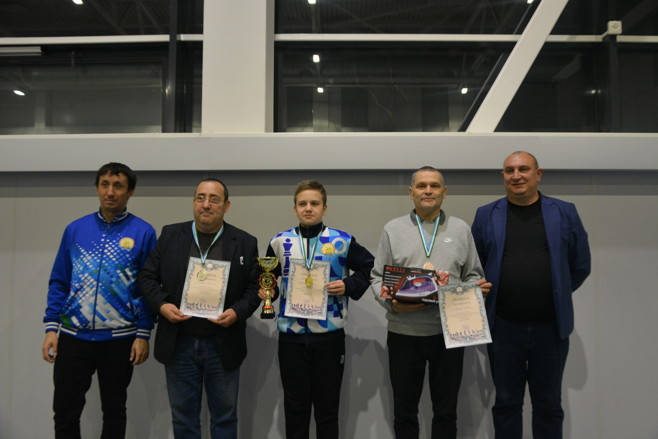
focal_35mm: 32
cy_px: 220
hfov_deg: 59.5
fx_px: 576
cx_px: 329
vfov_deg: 41.7
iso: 1600
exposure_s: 1/40
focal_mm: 21
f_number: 3.8
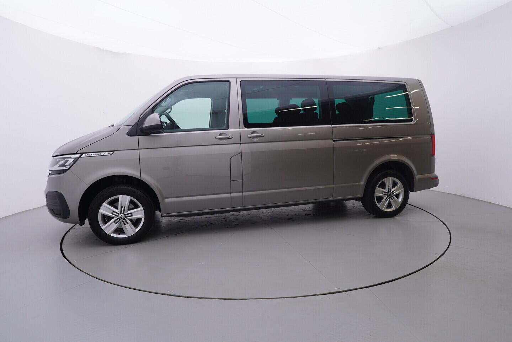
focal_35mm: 22
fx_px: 320
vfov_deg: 56.2
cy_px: 171
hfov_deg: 77.3
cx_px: 256
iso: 200
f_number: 5
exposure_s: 1/80
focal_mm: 15
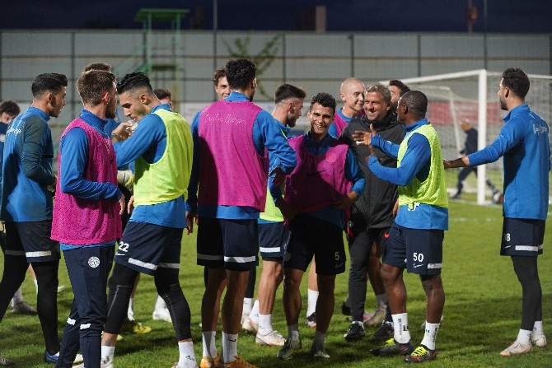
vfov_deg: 11.9
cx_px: 276
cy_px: 184
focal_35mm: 115
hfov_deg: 17.8
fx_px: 1764
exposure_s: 1/125
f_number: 4
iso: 2500
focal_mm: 115
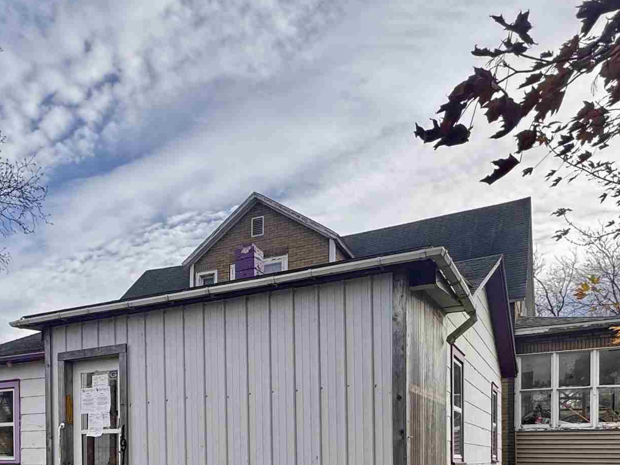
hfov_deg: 51.8
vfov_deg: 36.3
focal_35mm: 35
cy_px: 472
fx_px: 627
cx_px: 215
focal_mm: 2.22
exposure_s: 1/669
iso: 40
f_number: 2.2
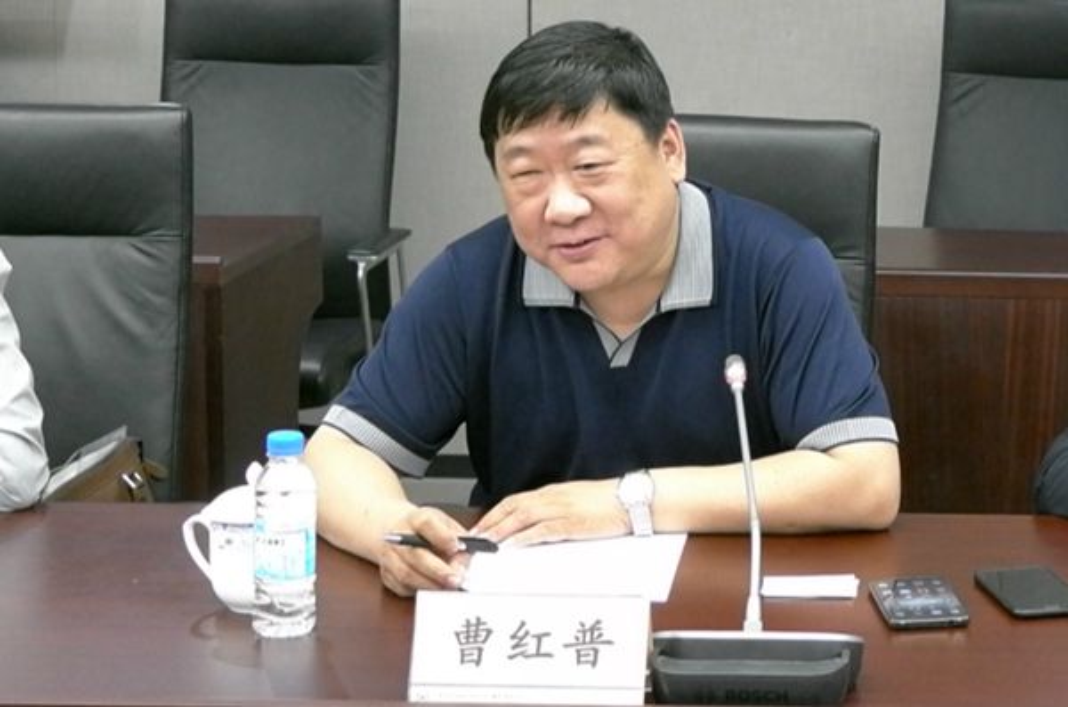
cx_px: 534
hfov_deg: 65.6
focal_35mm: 28
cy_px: 354
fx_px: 829
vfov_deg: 46.2
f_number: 3.5
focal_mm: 18
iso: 640
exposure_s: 1/30
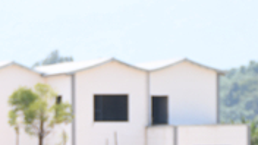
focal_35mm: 401
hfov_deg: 5.4
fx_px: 2743
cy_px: 264
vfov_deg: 3.0
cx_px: 31
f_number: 5
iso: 100
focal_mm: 75
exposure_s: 1/200
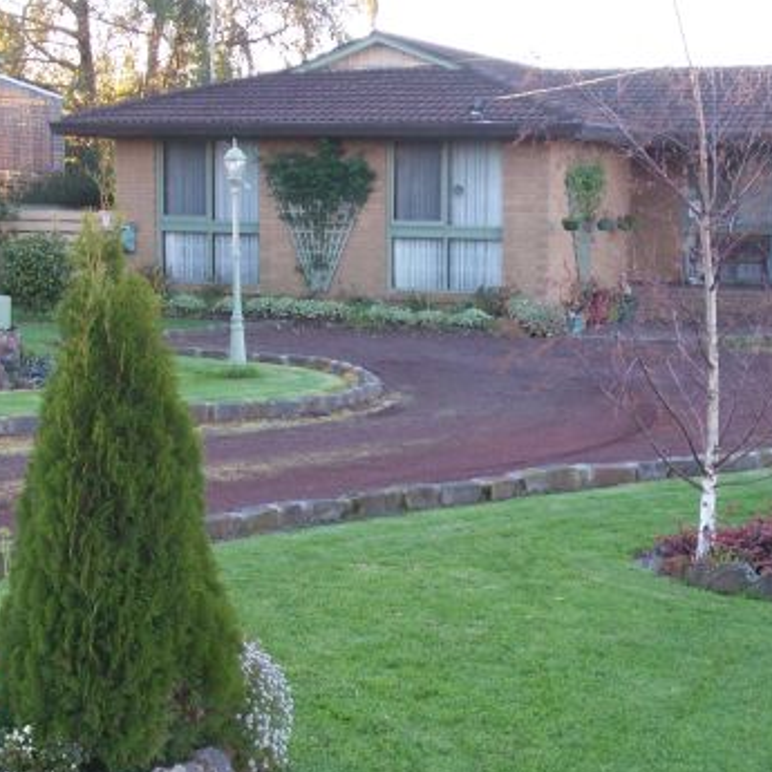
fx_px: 1615
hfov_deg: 26.7
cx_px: 510
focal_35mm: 64
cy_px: 392
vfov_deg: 26.9
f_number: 3.9
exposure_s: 1/60
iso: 125
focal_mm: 6.4
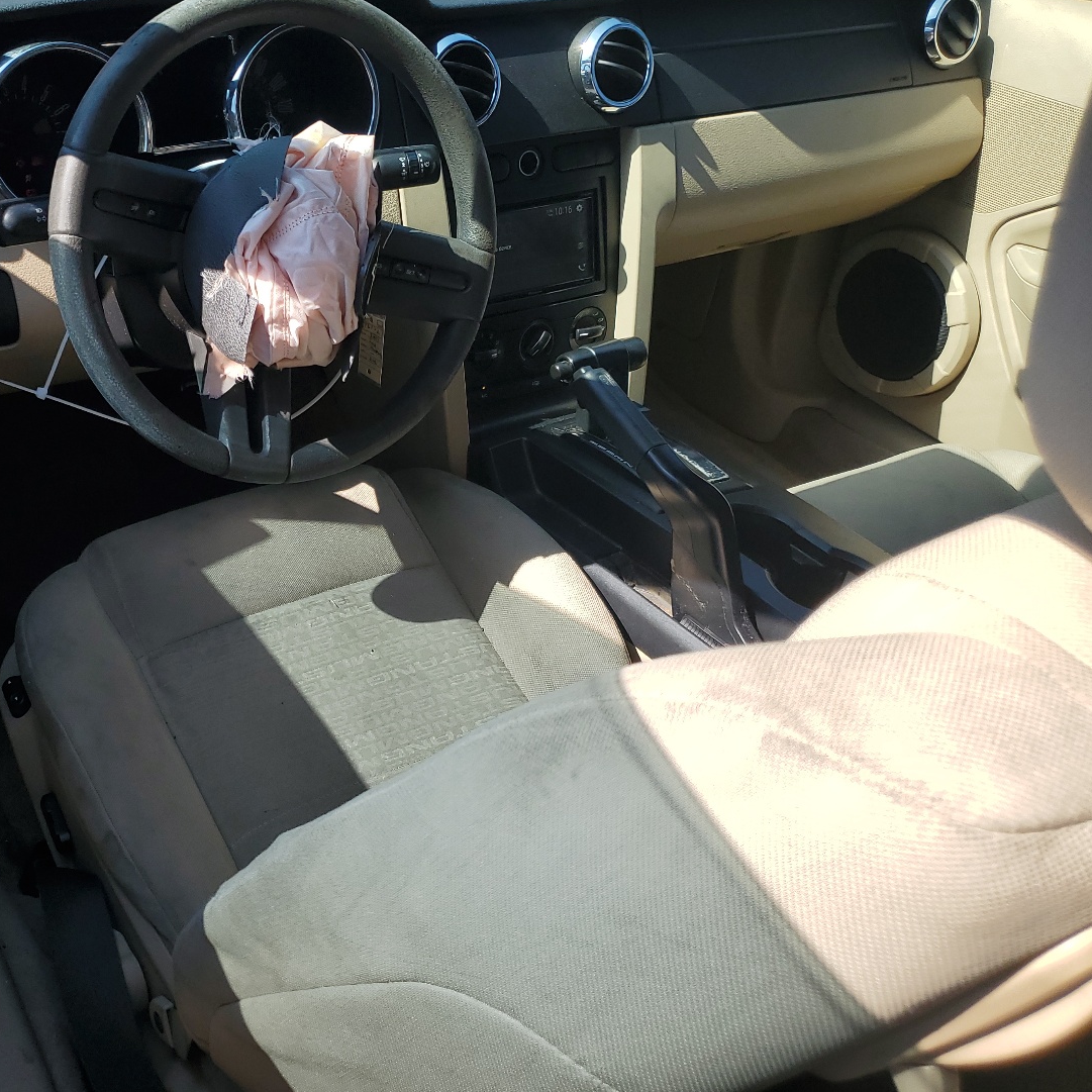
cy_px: 519
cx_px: 320
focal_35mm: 34
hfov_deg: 47.2
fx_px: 1213
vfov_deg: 48.4
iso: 50
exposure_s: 1/1250
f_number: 1.5
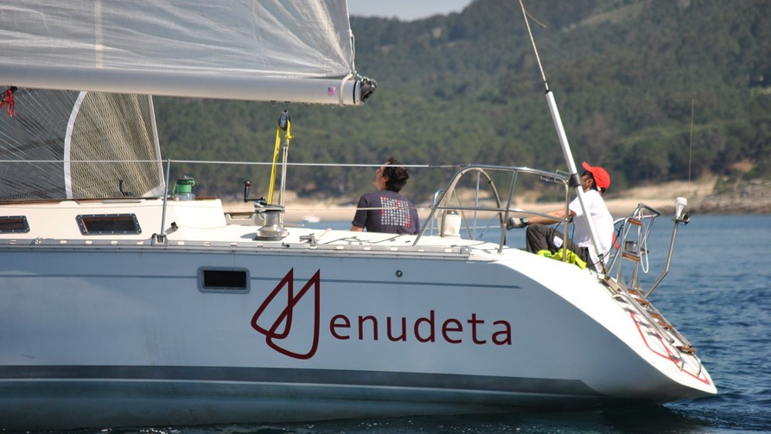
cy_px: 240
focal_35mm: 237
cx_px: 386
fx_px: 4846
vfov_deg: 5.1
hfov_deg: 9.1
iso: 200
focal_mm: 150
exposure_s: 1/1250
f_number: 5
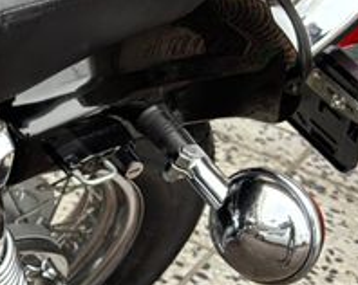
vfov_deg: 18.7
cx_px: -212
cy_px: 155
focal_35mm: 82
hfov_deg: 19.6
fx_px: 868
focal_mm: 5.96
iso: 125
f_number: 1.6
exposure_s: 1/90
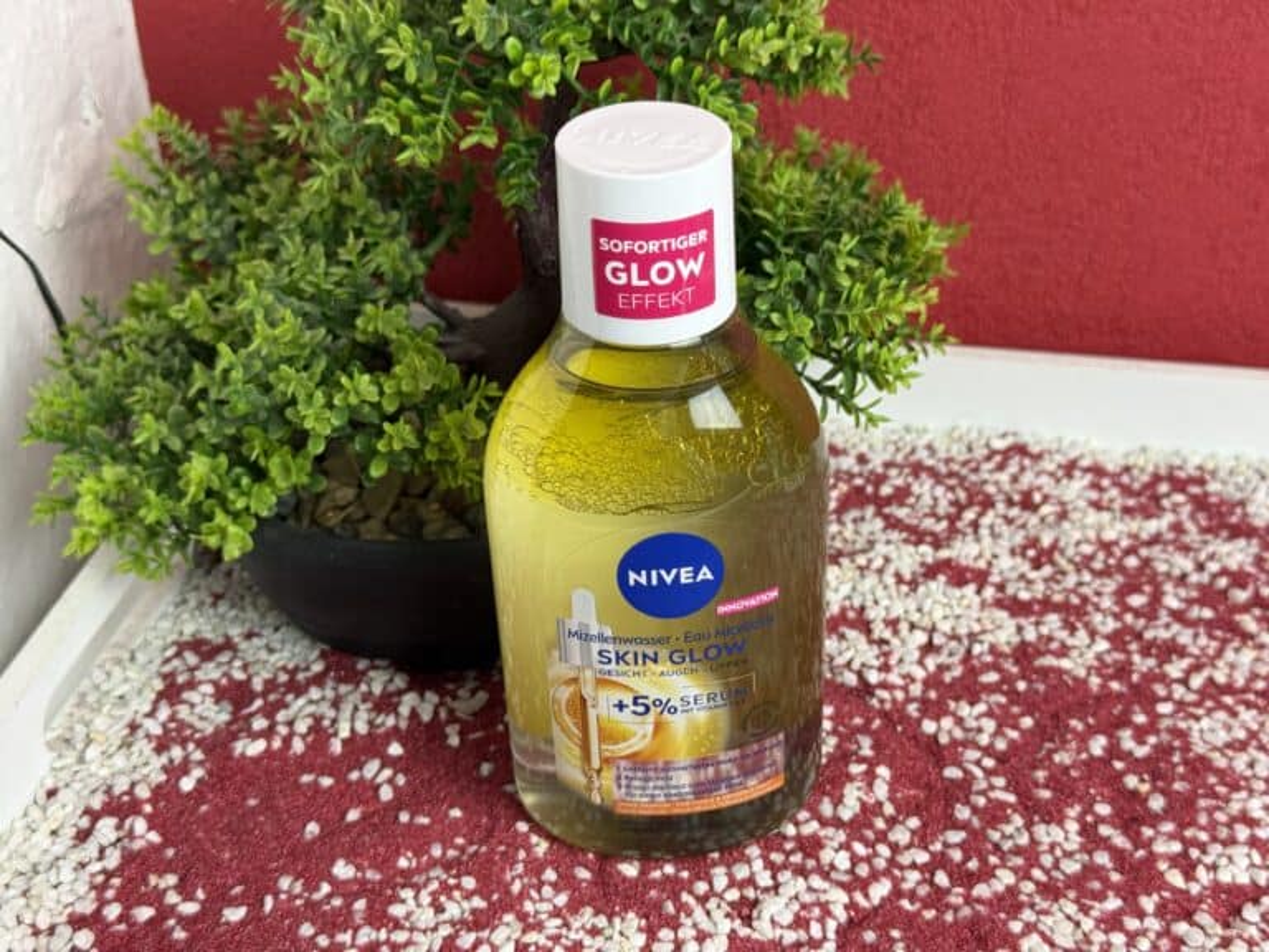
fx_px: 1760
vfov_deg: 30.3
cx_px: 634
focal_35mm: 48
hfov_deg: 39.7
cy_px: 476
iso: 80
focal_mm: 6.76
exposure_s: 1/50
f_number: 1.78
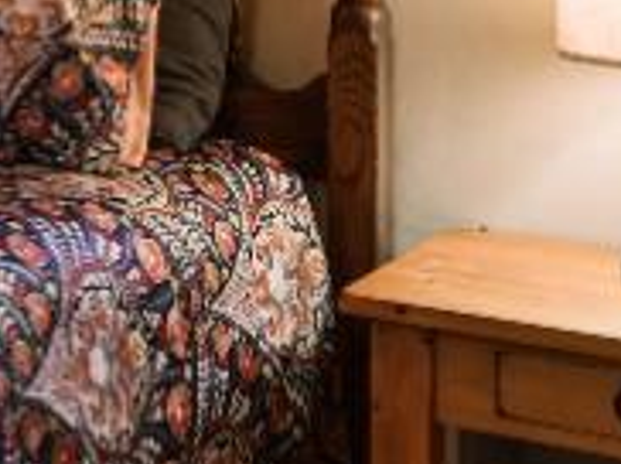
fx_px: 1989
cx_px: -611
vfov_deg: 12.7
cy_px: -208
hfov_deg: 14.7
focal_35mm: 111
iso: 1600
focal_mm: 14
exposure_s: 1/1.25
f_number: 11
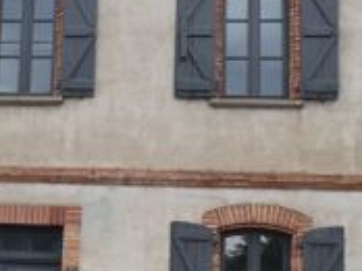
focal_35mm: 69
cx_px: 75
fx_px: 721
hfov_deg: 27.7
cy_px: 175
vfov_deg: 21.2
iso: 320
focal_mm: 3.6
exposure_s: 1/200
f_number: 4
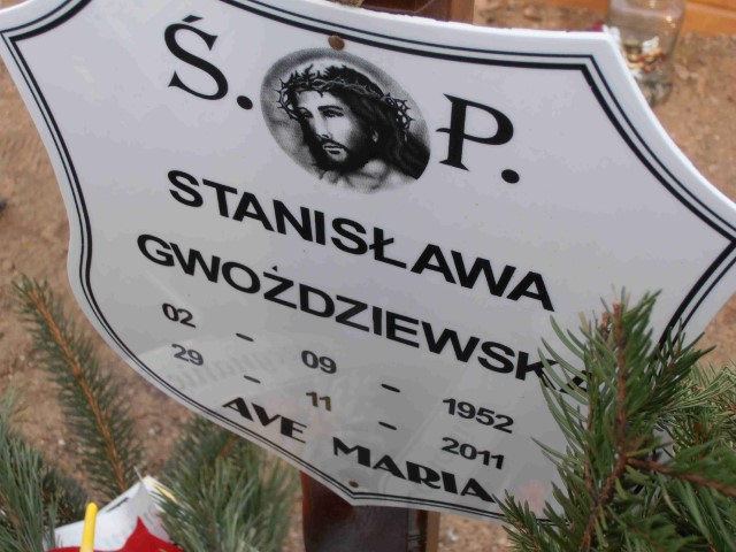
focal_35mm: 57
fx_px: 1212
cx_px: 368
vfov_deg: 25.7
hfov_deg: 33.8
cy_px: 276
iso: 80
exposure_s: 1/100
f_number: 4.5
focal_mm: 10.04
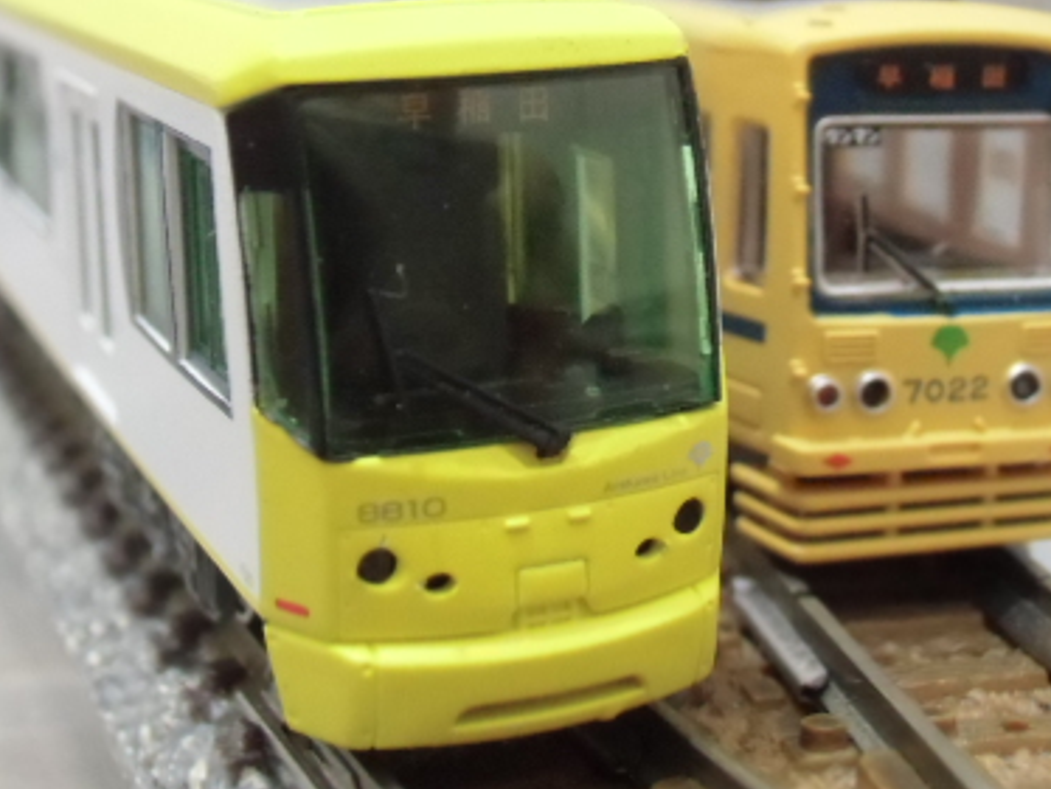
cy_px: 239
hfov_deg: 29.8
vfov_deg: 22.5
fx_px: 1975
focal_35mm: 65
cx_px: 537
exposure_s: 1/15
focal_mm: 6.67
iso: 800
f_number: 3.9
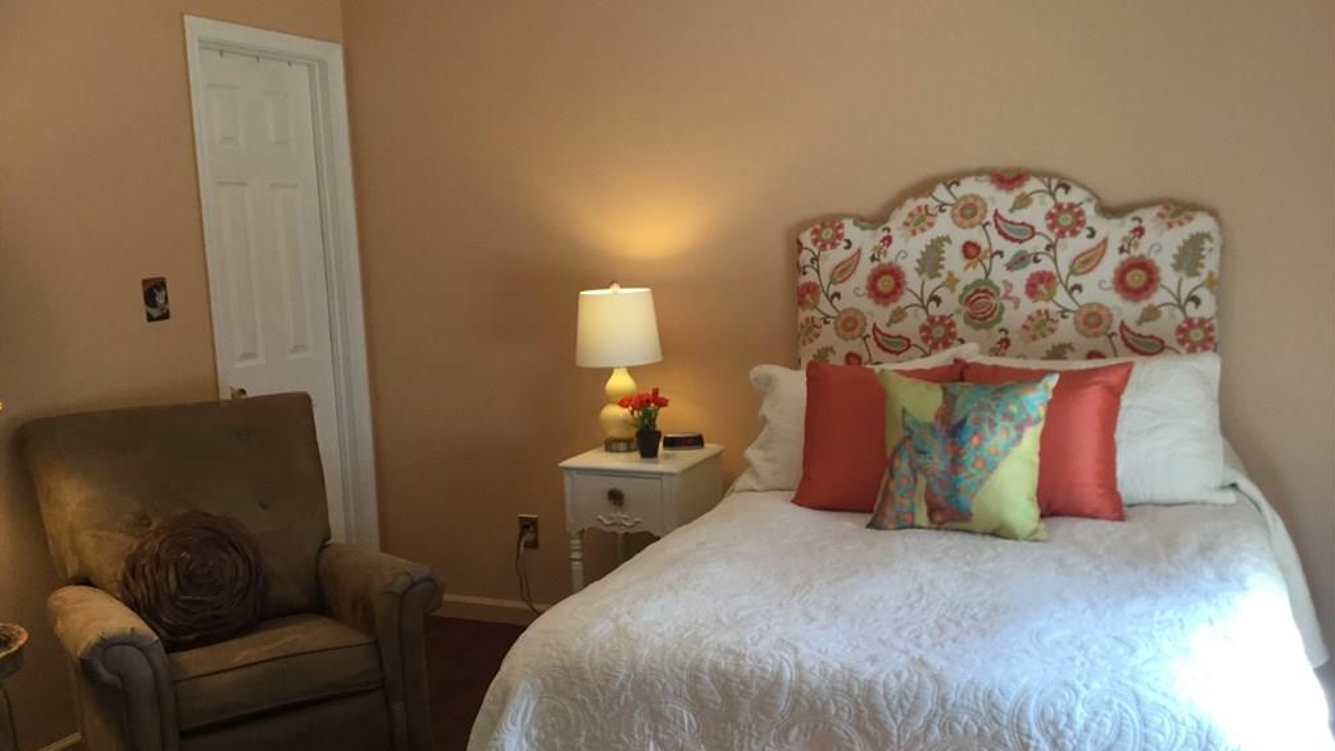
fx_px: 1204
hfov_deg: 58.0
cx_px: 664
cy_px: 418
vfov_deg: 34.6
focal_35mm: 34
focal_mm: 3.3
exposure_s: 1/30
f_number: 2.4
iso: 50
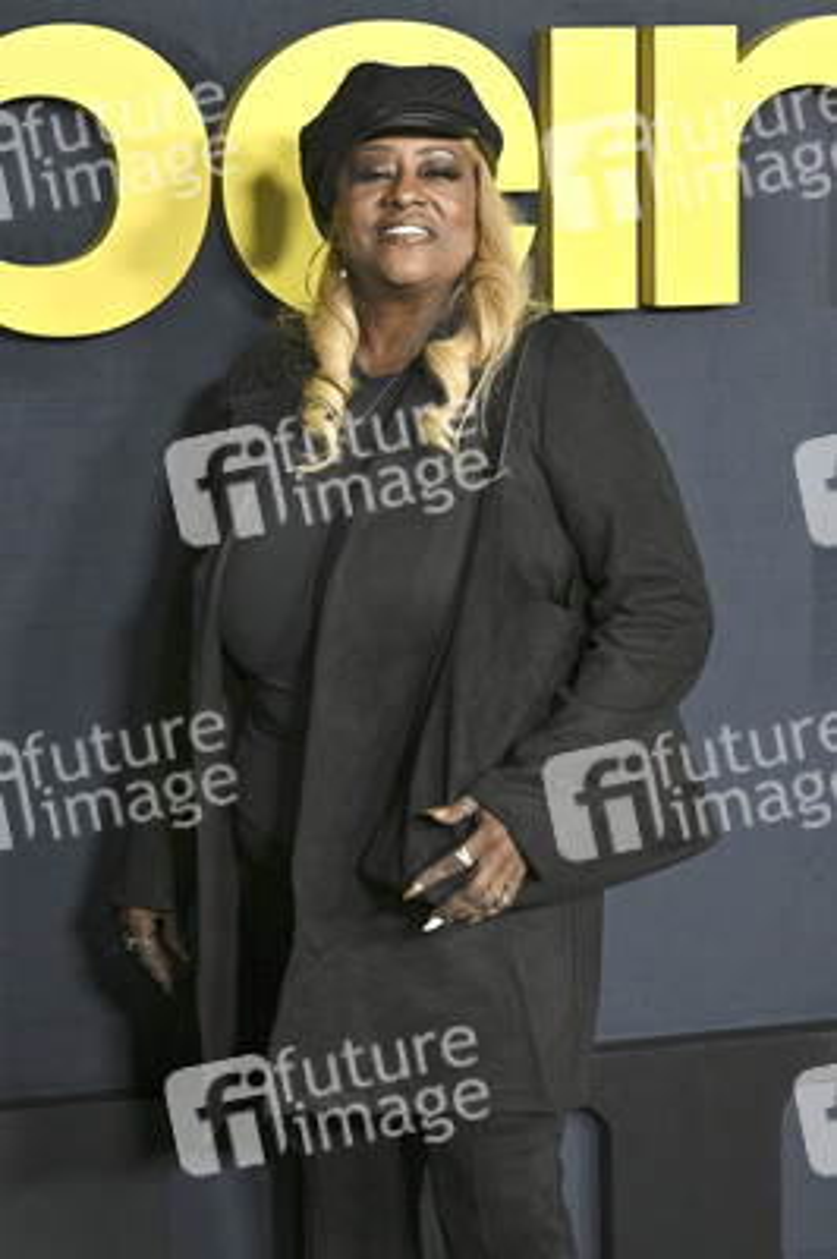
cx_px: 418
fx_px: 2864
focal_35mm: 82
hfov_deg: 16.6
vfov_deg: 24.8
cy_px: 630
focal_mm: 82
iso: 2500
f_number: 5.6
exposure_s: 1/320
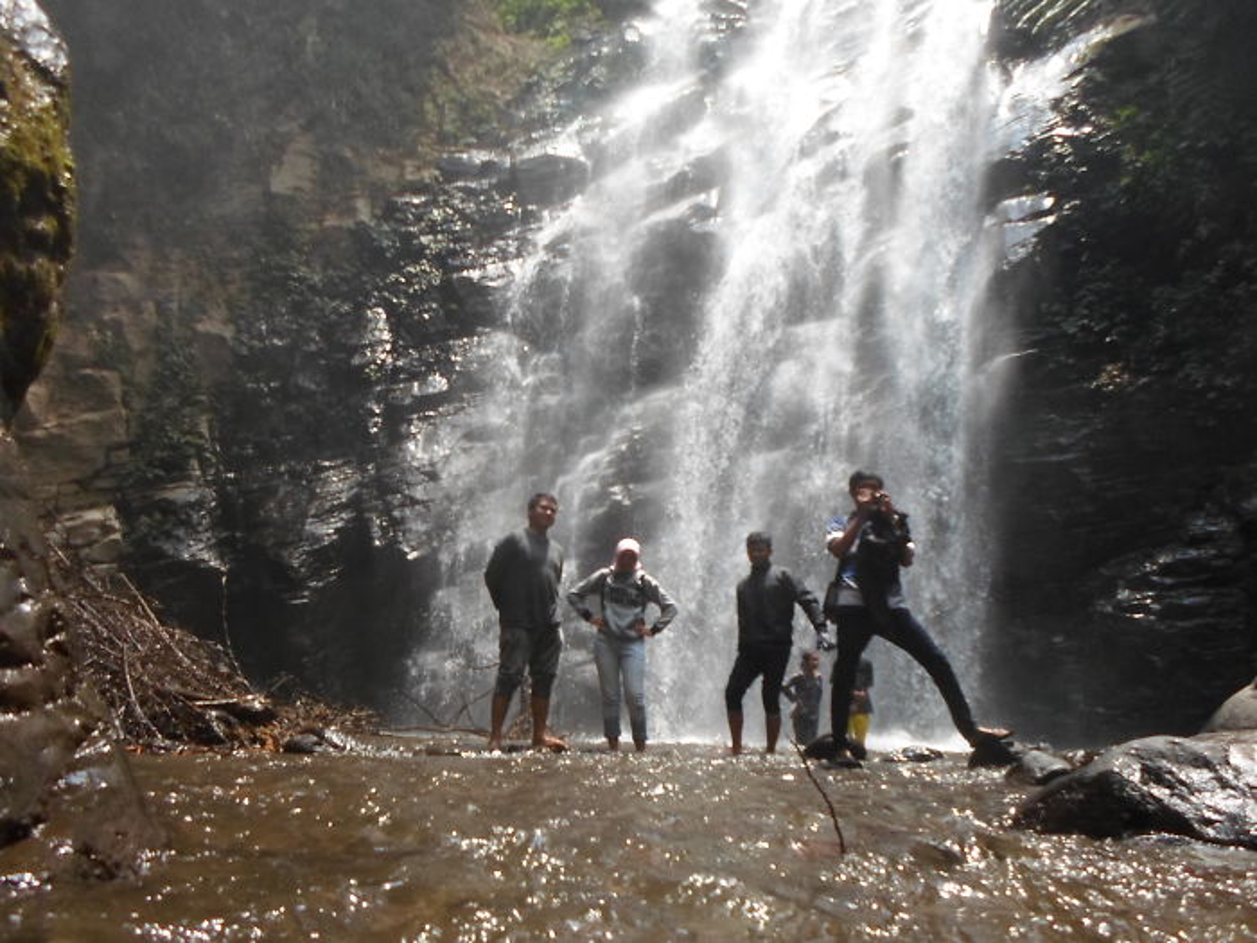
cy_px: 472
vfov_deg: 54.9
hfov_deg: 69.4
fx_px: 908
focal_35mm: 25
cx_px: 628
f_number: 2.5
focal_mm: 4.5
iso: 80
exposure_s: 1/750
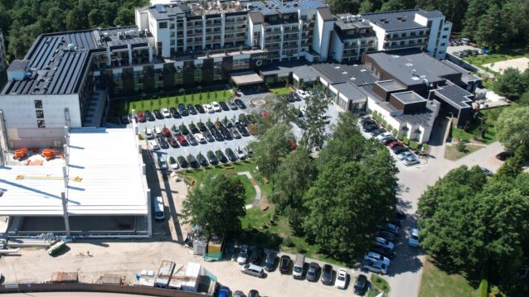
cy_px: 106
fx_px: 519
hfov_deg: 53.0
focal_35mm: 37
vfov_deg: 31.8
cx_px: 177
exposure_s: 1/1250
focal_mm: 8.38
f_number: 2.8
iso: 100
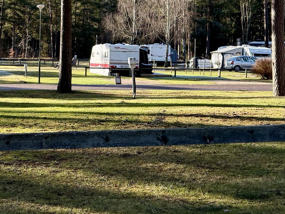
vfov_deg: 16.5
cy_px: 57
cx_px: -45
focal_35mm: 89
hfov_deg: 20.7
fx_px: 733
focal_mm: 6.76
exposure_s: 1/1618
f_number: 1.78
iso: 100
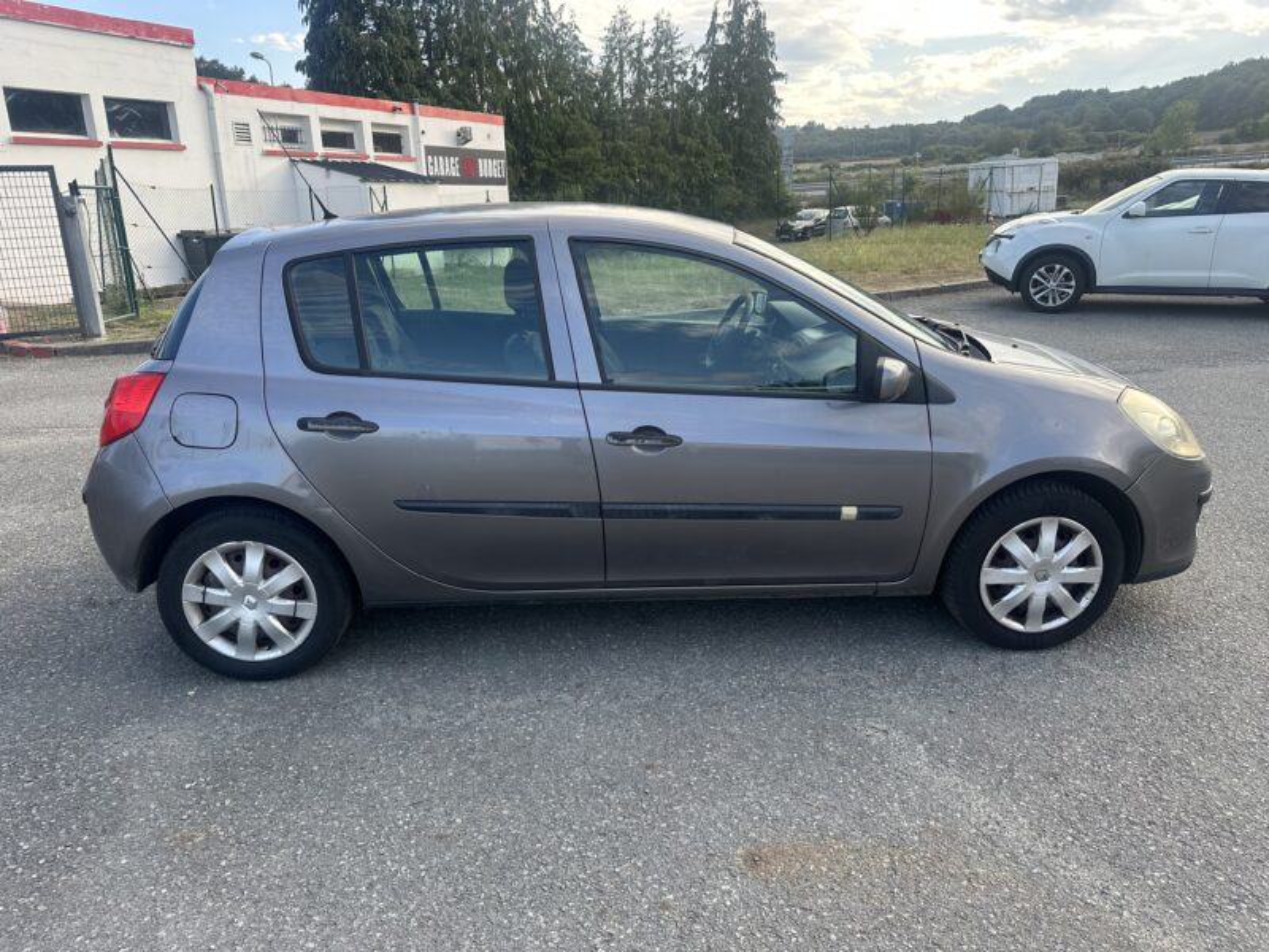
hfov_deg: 71.6
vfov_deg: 56.8
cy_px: 476
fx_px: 880
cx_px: 634
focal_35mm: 24
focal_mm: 6.86
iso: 80
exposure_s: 1/646
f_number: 1.78
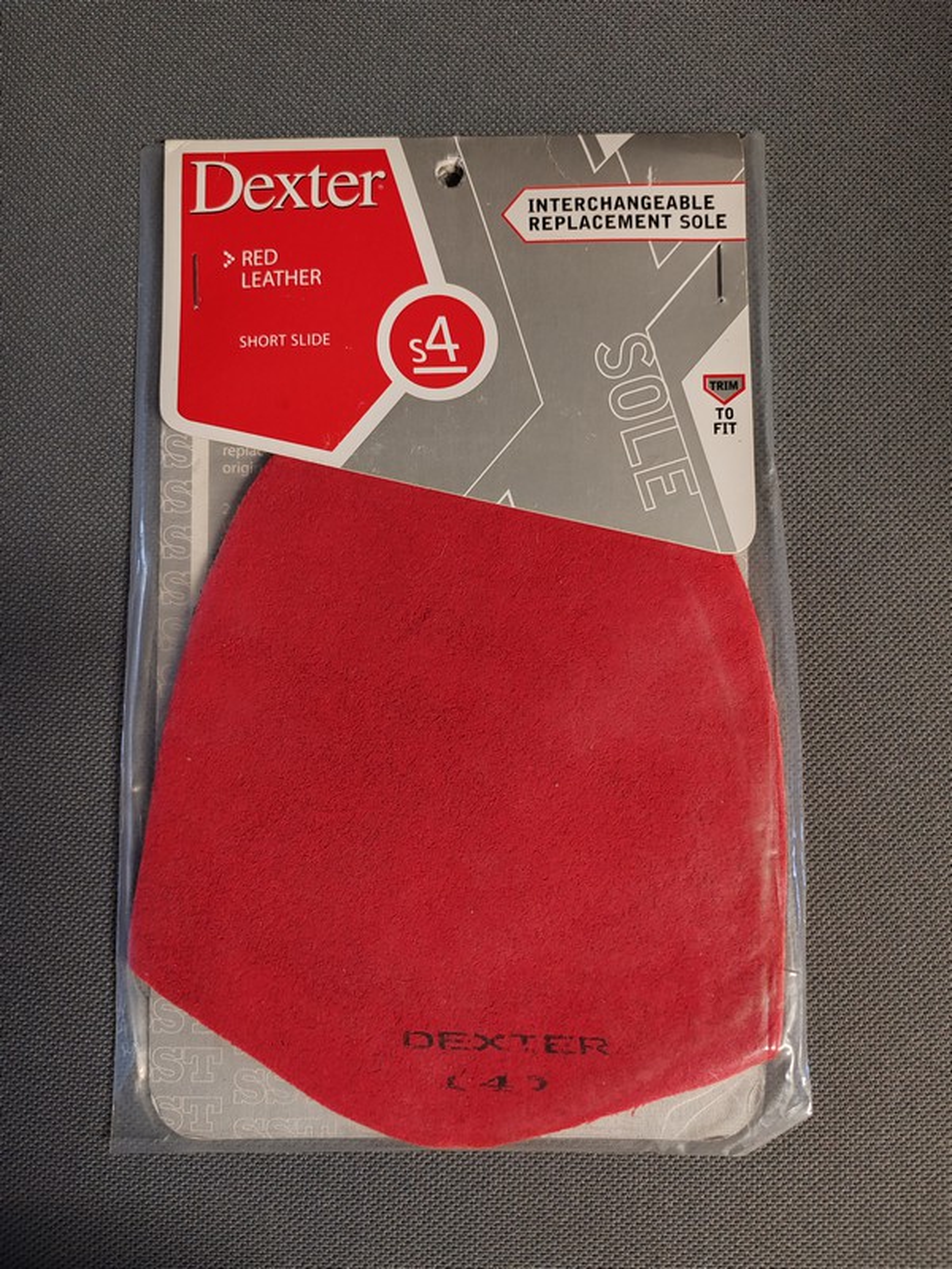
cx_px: 476
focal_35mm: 27
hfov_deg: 51.4
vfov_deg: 65.3
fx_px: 990
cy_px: 634
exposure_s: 1/50
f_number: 1.9
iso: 3200
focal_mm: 6.12
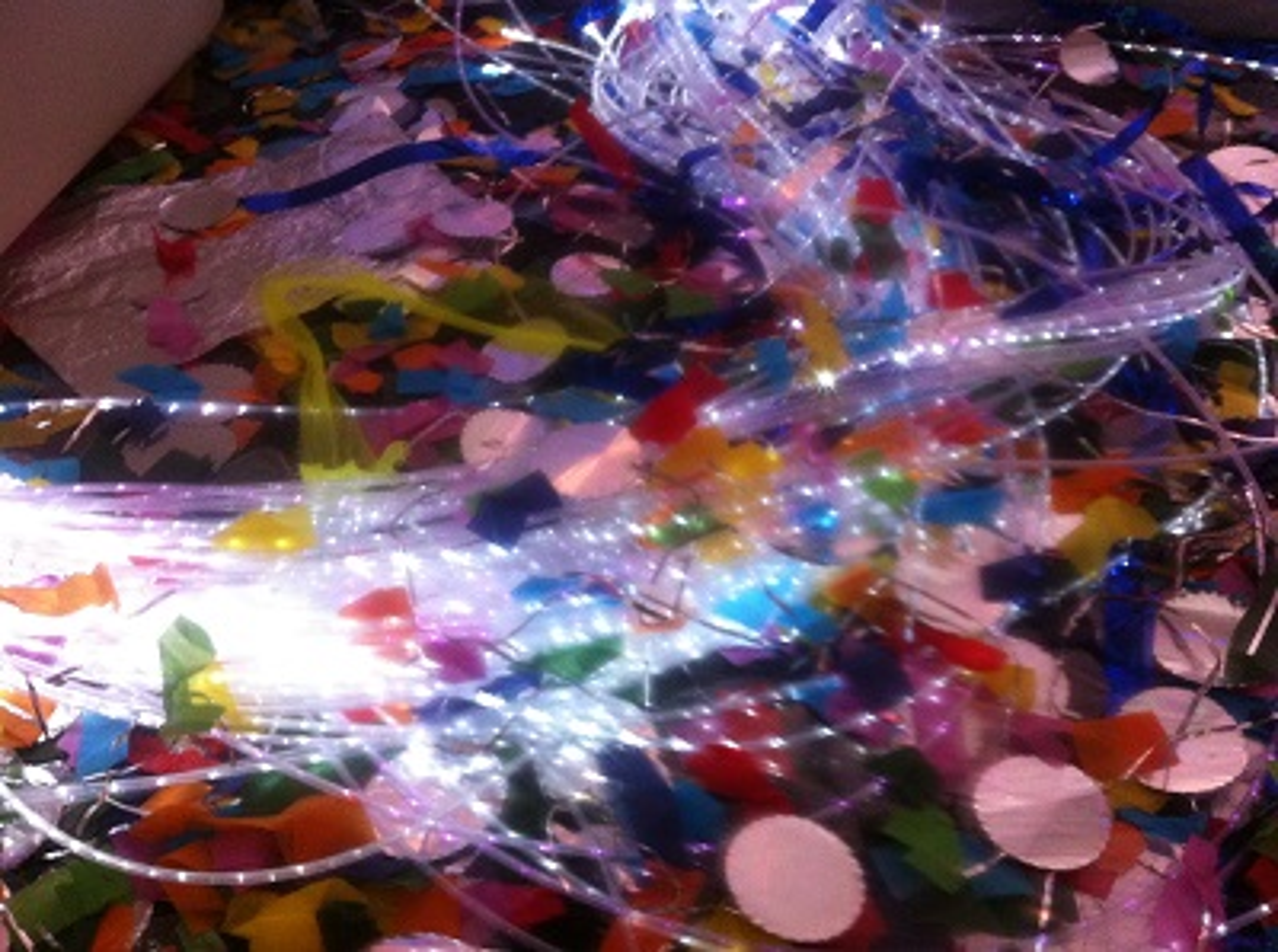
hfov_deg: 52.7
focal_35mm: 35
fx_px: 1289
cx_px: 639
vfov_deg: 40.5
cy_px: 476
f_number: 2.8
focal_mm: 3.85
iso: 320
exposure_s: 1/15
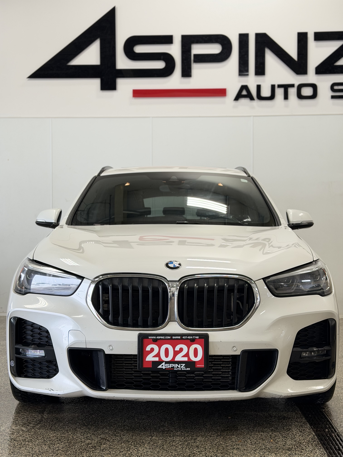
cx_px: 172
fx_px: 634
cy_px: 228
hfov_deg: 30.3
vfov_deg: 39.7
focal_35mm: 48
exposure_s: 1/136
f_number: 1.78
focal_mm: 6.76
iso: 50
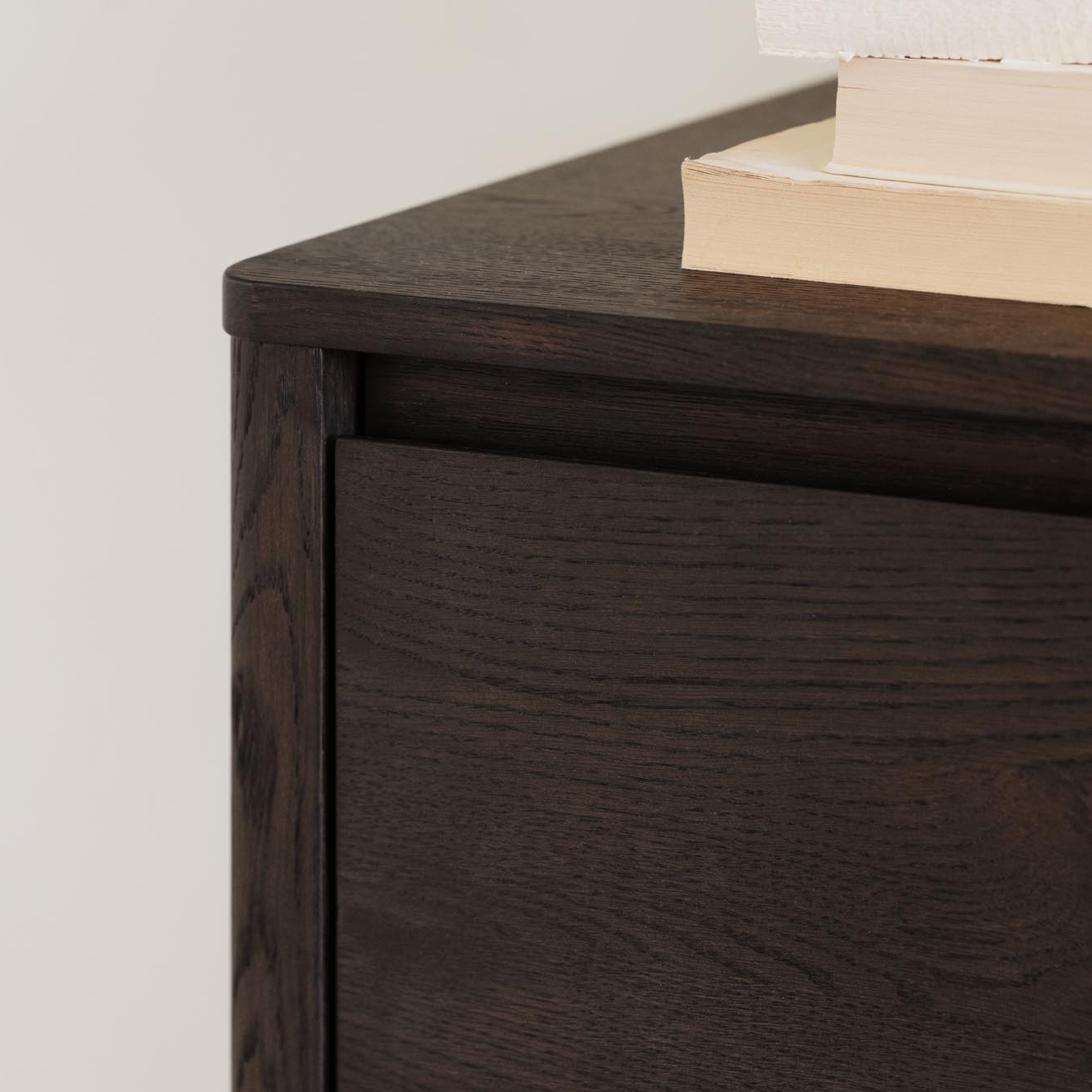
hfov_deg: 16.0
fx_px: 3890
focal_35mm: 109
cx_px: 546
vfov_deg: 16.0
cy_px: 580
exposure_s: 1/60
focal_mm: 85
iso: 1000
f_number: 4.5
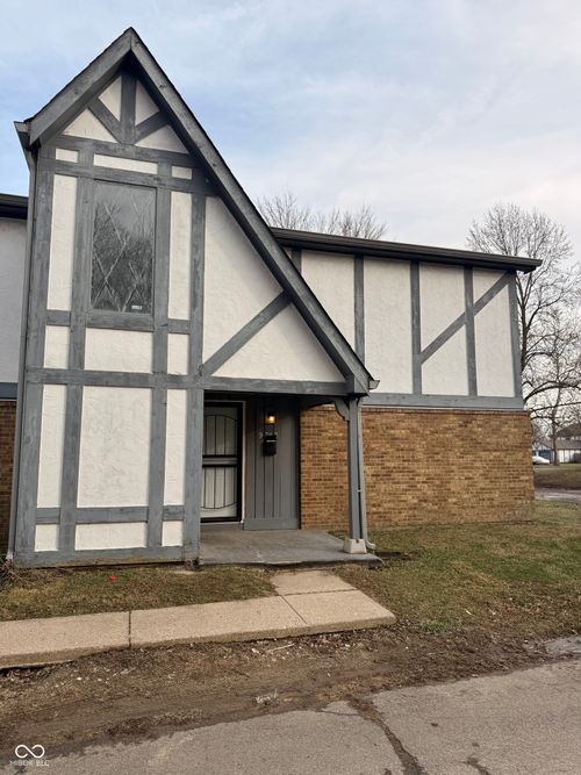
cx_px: 290
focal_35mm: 24
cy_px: 388
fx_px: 537
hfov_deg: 56.8
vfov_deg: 71.6
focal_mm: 6.76
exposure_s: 1/2525
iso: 80
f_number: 1.78
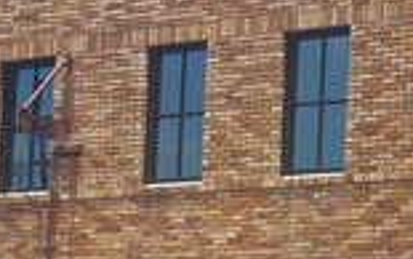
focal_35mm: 173
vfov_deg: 7.6
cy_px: 268
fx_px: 1948
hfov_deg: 11.6
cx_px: 608
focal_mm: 22
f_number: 11
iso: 100
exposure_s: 1/125
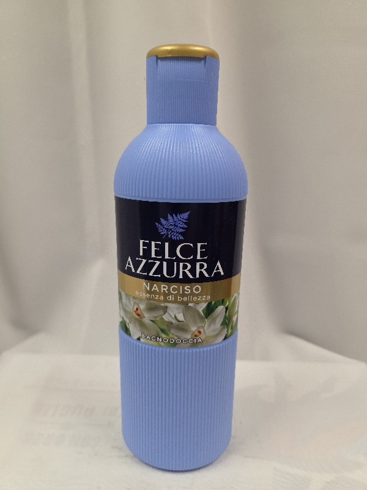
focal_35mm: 23
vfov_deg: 73.9
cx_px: 184
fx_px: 325
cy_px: 245
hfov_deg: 58.9
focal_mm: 6.3
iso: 400
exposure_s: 1/101
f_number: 1.7
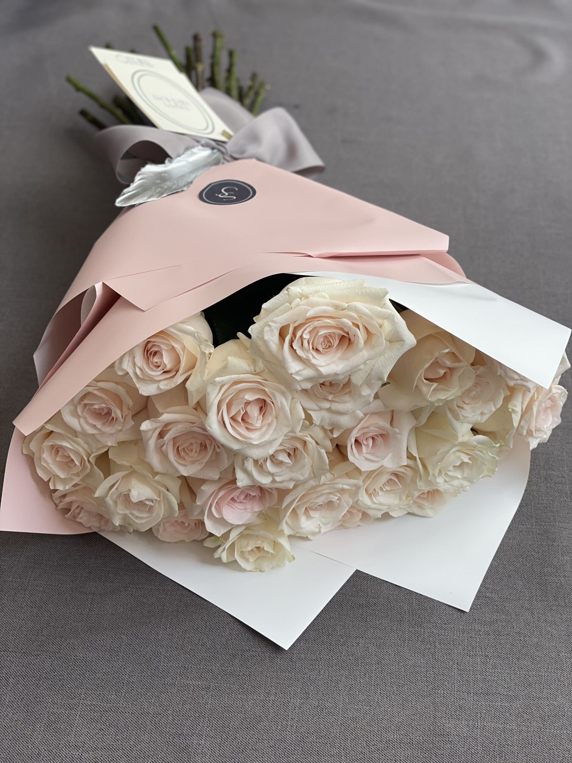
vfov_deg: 36.8
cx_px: 286
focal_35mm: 52
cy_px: 382
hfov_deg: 28.0
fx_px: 1146
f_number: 2
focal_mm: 6
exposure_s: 1/122
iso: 32
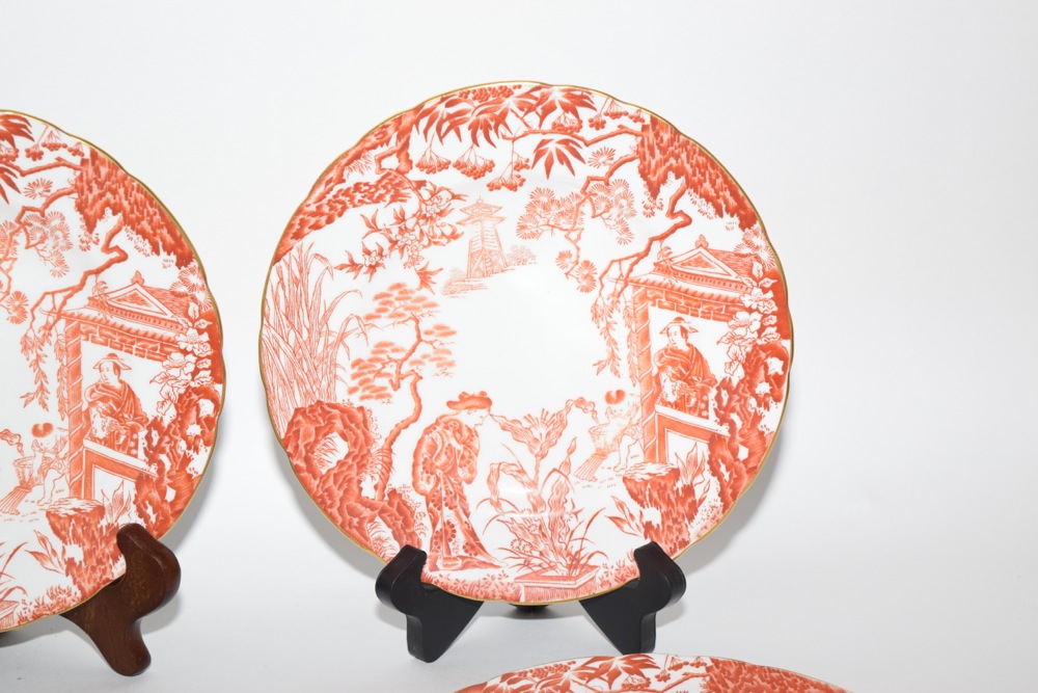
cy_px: 346
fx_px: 2379
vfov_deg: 16.6
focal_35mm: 82
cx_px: 519
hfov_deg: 24.6
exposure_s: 1/60
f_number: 5.6
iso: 720
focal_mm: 55
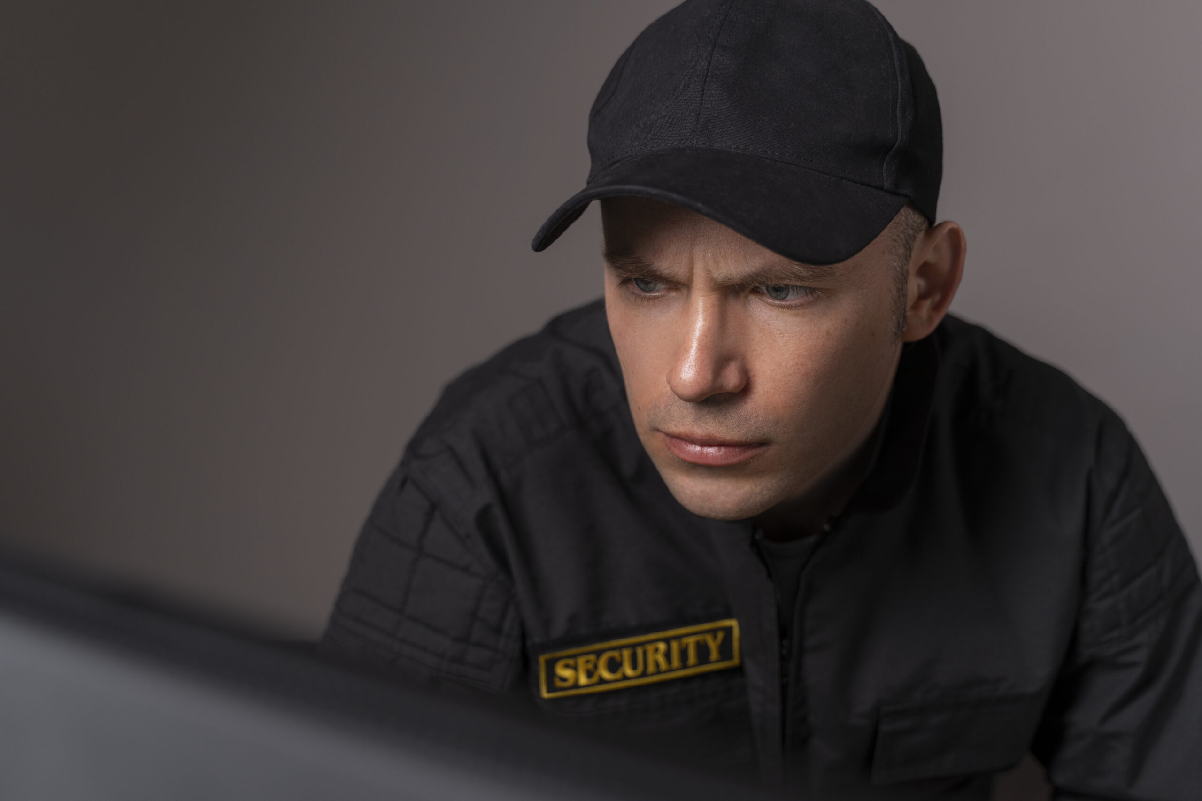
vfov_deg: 32.6
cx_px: 601
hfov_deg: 47.4
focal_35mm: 41
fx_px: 1369
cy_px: 400
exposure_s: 1/100
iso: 200
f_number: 2.8
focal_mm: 41
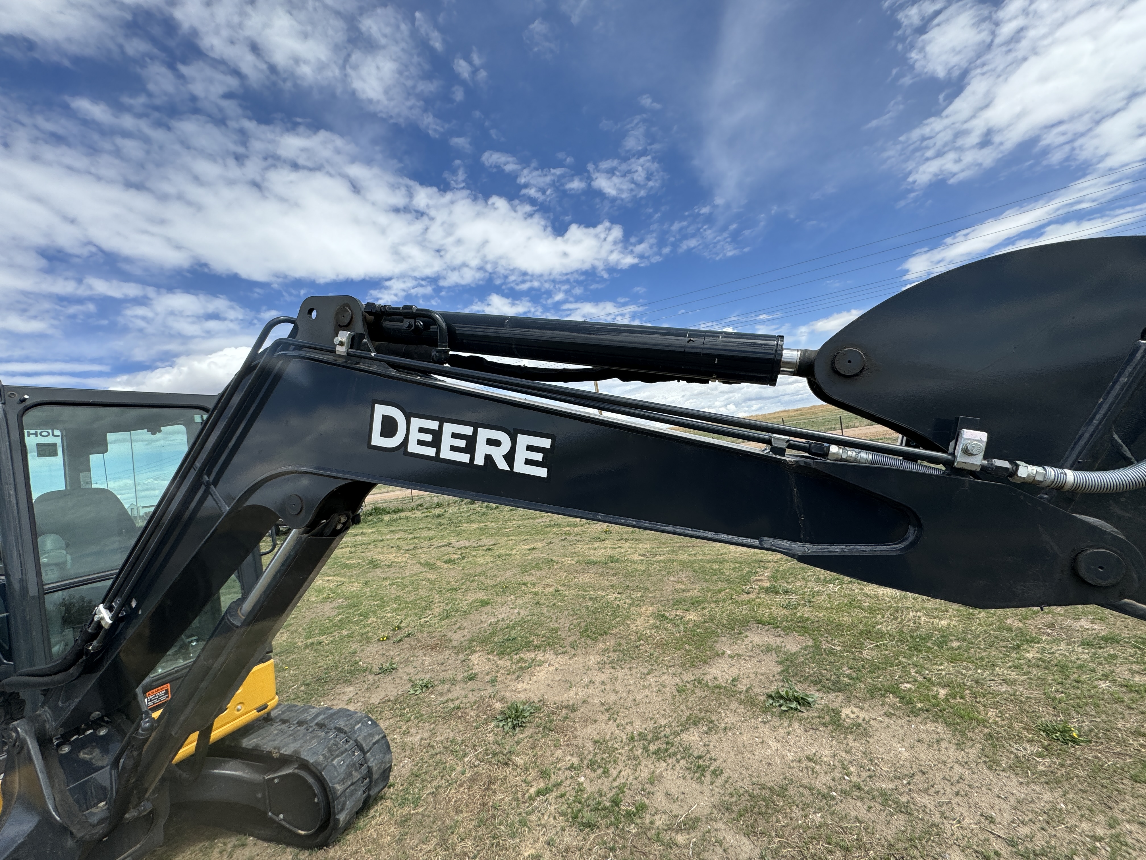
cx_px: 573
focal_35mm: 14
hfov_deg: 102.1
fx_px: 463
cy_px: 430
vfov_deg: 85.7
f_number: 2.2
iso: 50
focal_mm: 2.22
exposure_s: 1/1449
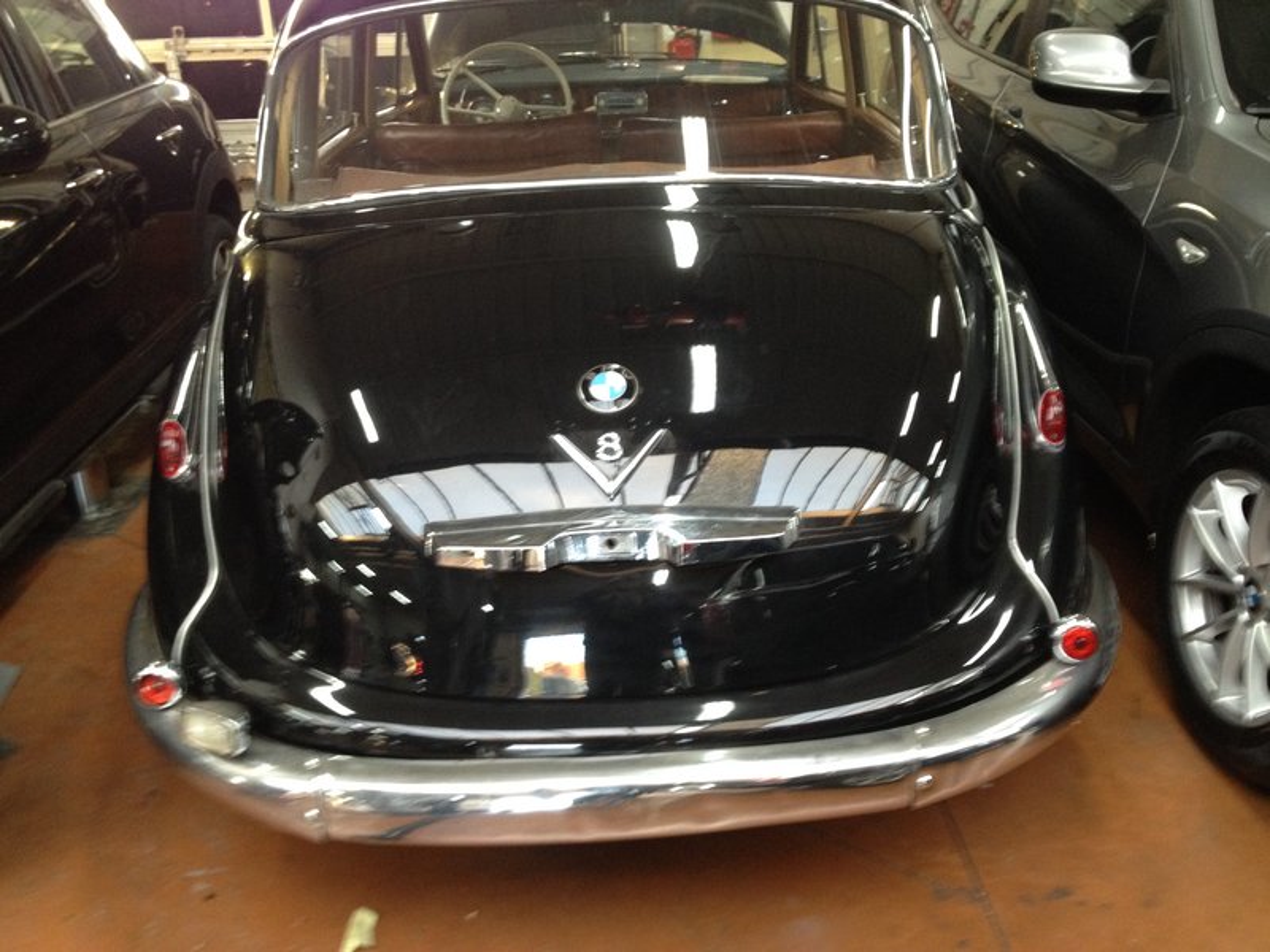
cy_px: 476
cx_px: 635
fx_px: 1284
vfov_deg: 40.7
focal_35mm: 35
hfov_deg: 52.6
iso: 160
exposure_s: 1/20
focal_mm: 4.28
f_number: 2.4
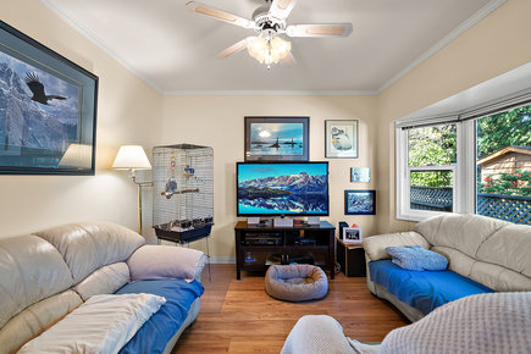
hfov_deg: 96.7
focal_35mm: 16
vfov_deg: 73.7
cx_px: 266
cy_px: 177
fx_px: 236
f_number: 7.1
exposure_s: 1/2
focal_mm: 16
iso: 320
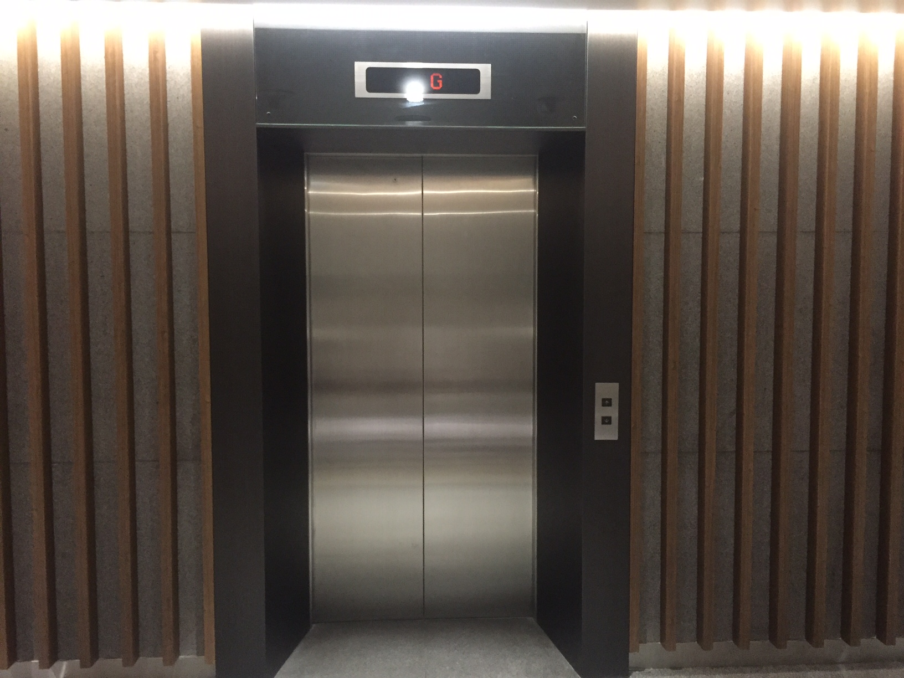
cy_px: 339
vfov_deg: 48.2
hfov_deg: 61.7
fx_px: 757
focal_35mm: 29
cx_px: 452
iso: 320
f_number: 2.2
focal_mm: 4.15
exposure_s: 1/17
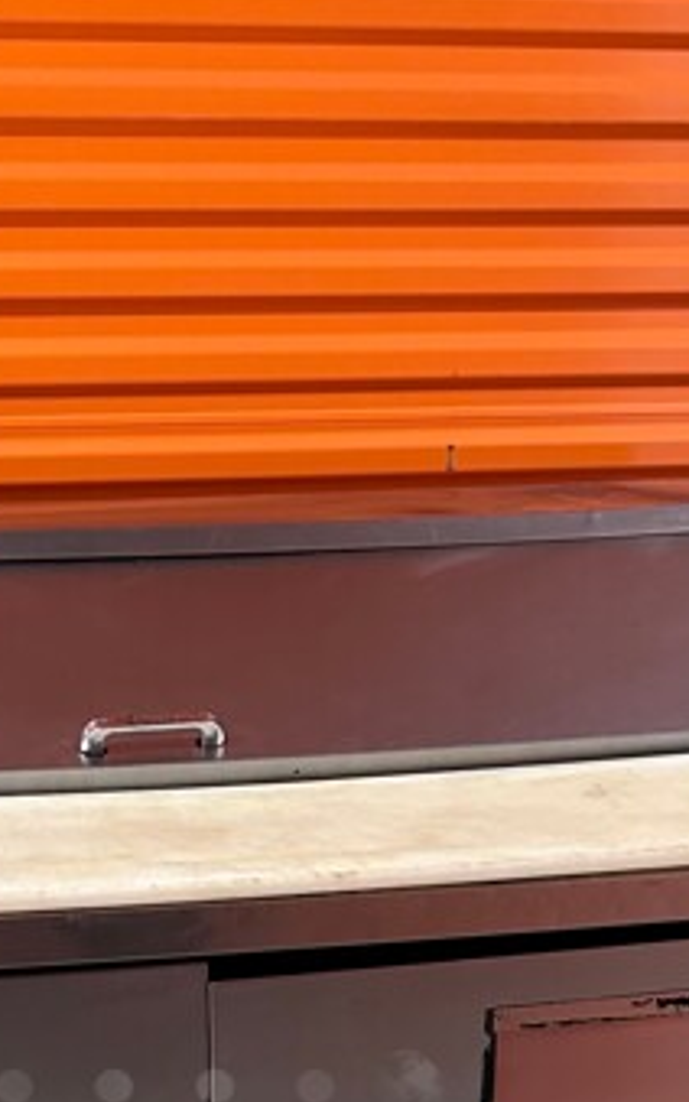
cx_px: 214
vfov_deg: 30.0
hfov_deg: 21.2
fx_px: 1832
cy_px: 1221
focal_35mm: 61
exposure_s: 1/60
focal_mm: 6.86
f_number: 1.78
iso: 640
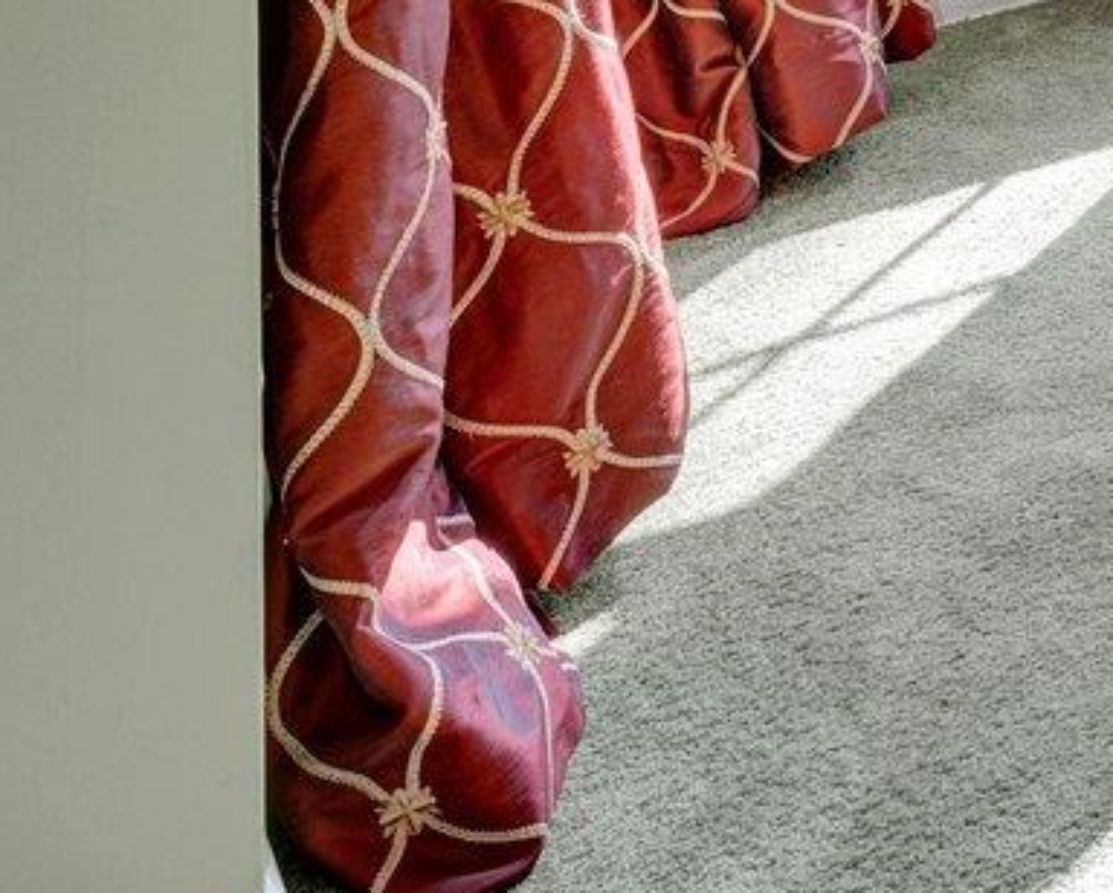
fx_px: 2555
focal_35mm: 78
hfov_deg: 20.6
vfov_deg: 15.0
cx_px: 1713
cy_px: -1037
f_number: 8
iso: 1000
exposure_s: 1/100
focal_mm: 15.5
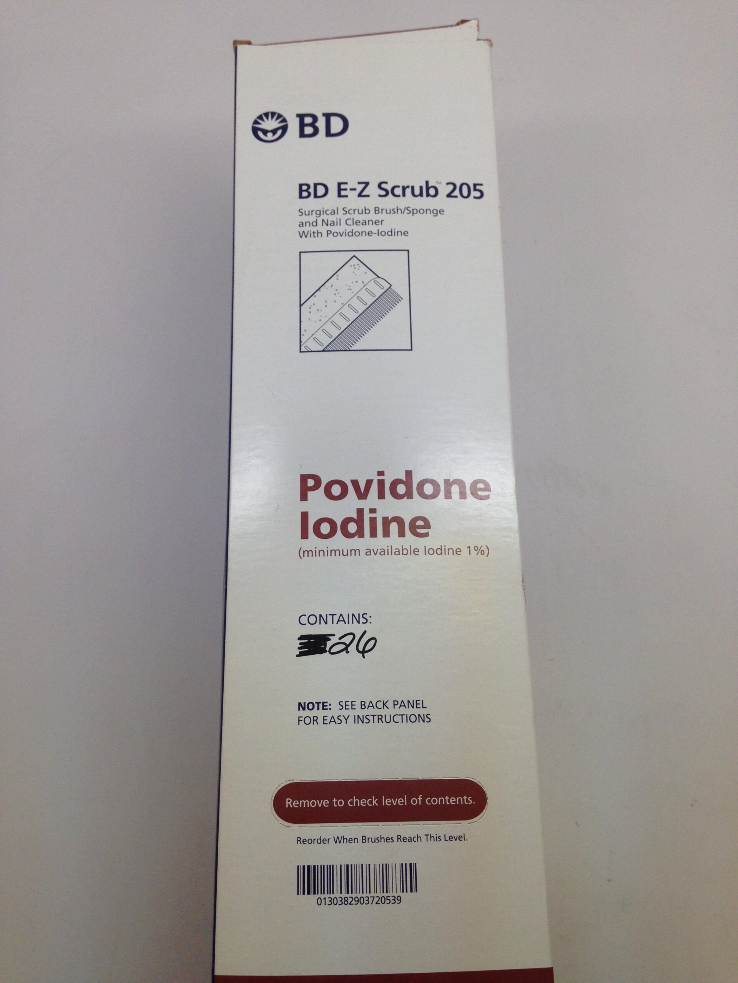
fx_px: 938
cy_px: 492
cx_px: 369
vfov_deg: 55.4
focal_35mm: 33
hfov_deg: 42.9
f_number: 2.4
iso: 64
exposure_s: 1/120
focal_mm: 4.12
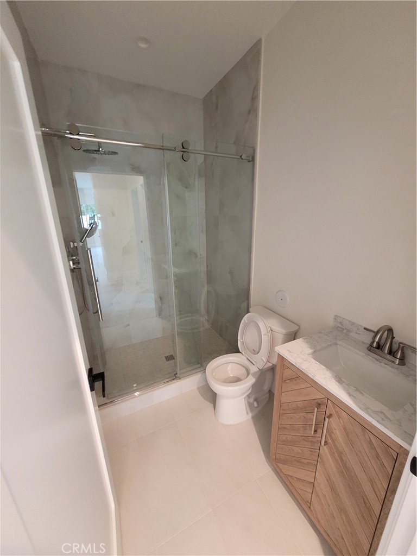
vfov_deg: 106.2
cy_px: 278
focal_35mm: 13
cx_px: 208
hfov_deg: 89.9
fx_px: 209
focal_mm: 1.74
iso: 320
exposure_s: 1/30
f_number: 2.2
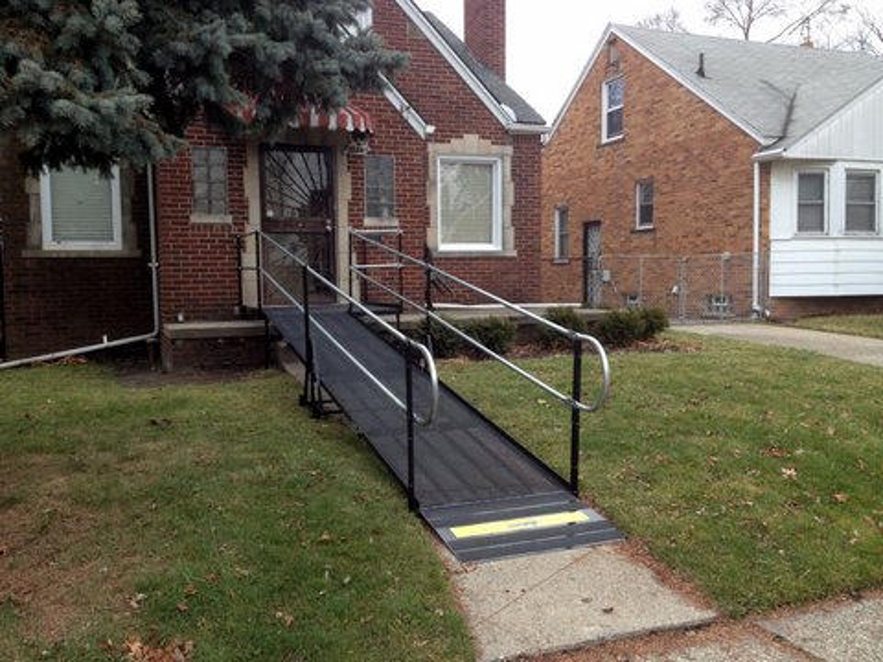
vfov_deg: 40.7
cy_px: 331
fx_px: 893
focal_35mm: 35
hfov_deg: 52.6
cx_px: 442
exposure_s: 1/120
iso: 64
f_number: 2.4
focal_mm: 4.28
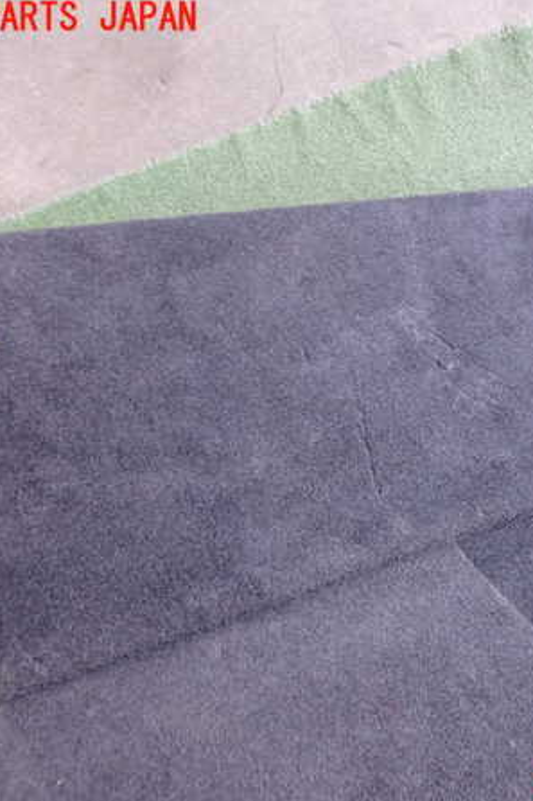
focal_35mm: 42
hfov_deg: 31.2
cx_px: 409
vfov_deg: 46.4
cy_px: 400
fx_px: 933
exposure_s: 1/30
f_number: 2.3
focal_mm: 5.4
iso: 320
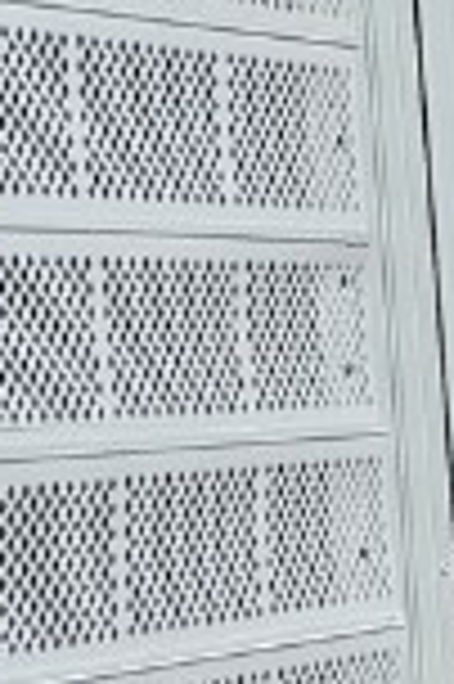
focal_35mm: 161
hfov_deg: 7.8
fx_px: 3052
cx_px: 1160
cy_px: 486
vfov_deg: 12.7
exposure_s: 1/1780
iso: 12
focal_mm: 6.3
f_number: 1.7
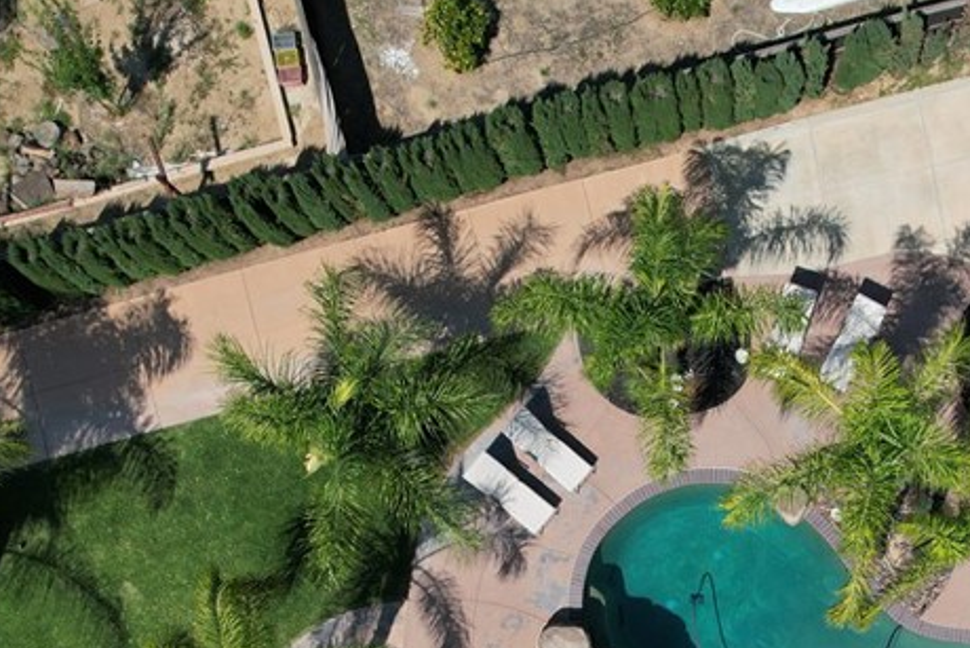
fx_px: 1321
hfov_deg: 39.3
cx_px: 717
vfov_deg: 26.2
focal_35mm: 49
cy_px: 634
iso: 100
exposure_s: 1/3000
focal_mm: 8.38
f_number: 2.8
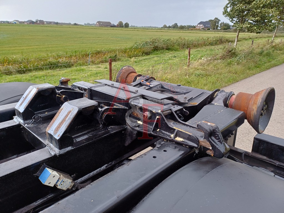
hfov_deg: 69.4
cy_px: 106
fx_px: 205
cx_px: 142
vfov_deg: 54.9
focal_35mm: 25
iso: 50
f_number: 1.8
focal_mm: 4.65
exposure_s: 1/169
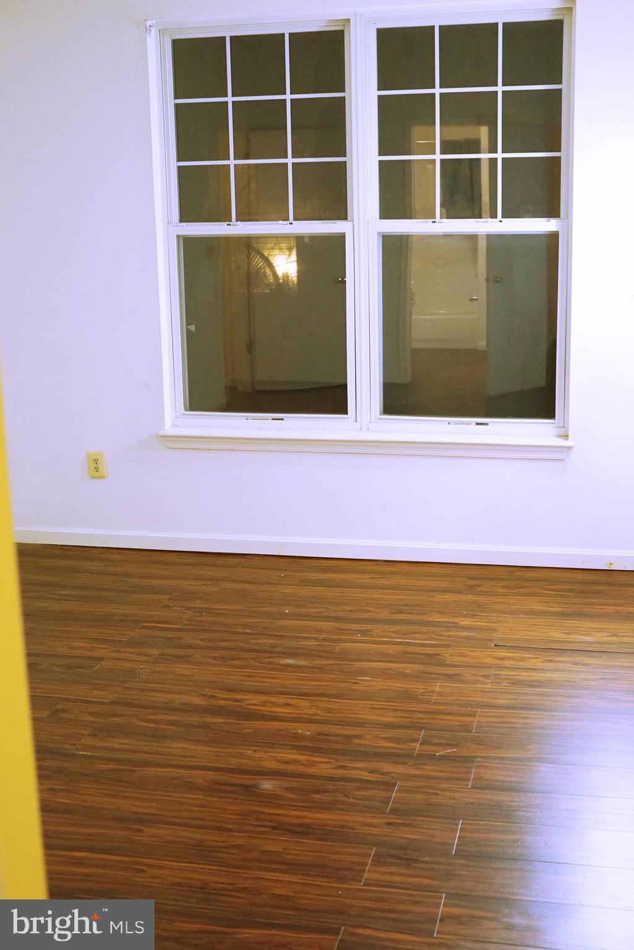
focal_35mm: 45
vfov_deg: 43.6
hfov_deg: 29.9
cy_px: 475
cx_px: 317
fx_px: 1188
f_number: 3.2
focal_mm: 30
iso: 1600
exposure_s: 1/160
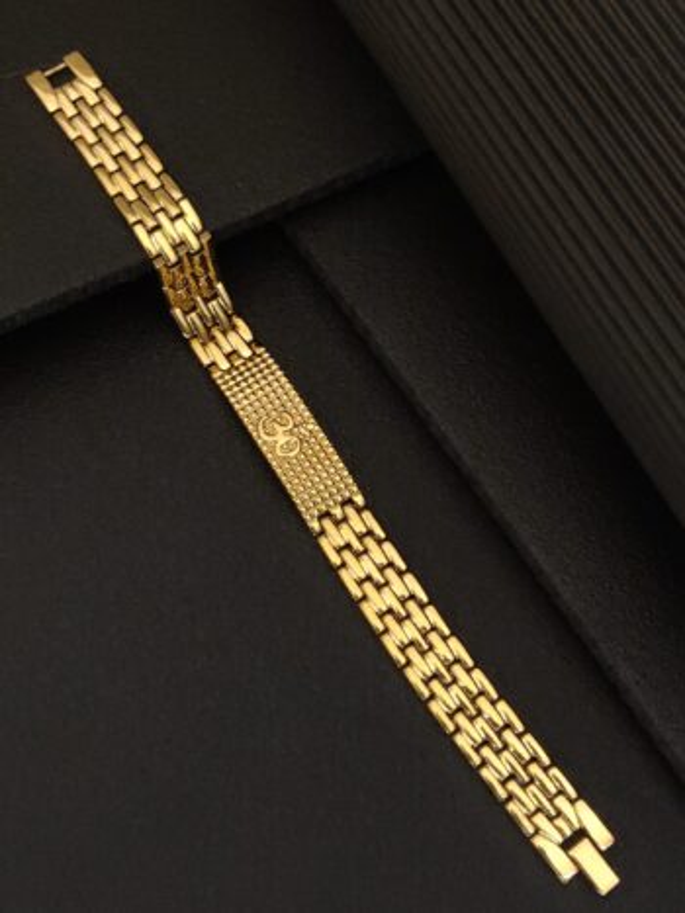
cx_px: 342
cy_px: 456
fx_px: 660
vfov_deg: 69.4
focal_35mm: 25
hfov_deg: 54.9
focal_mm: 4.25
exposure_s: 1/20
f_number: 1.7
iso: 1250
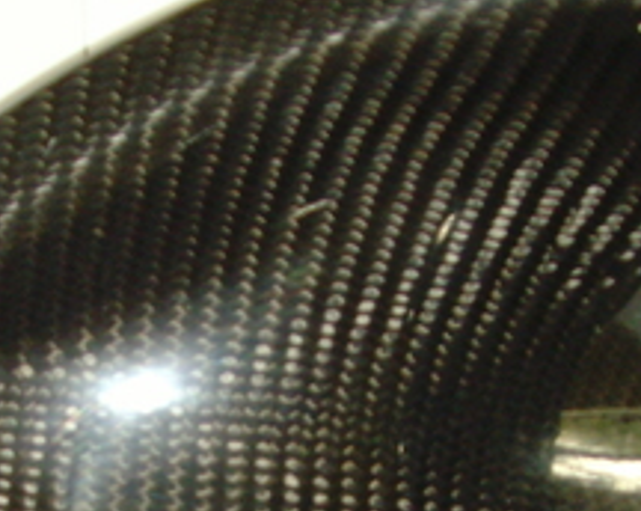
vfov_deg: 13.4
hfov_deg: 16.9
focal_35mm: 113
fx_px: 2140
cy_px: 544
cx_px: 157
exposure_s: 1/45
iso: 200
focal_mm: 6.6
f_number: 3.5
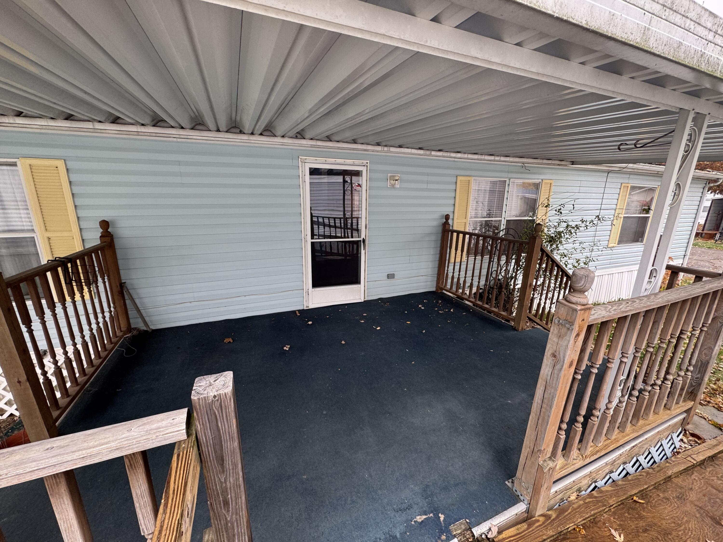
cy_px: 271
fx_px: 292
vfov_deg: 85.7
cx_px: 362
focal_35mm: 14
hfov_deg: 102.1
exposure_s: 1/99
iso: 80
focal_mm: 2.22
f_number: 2.2
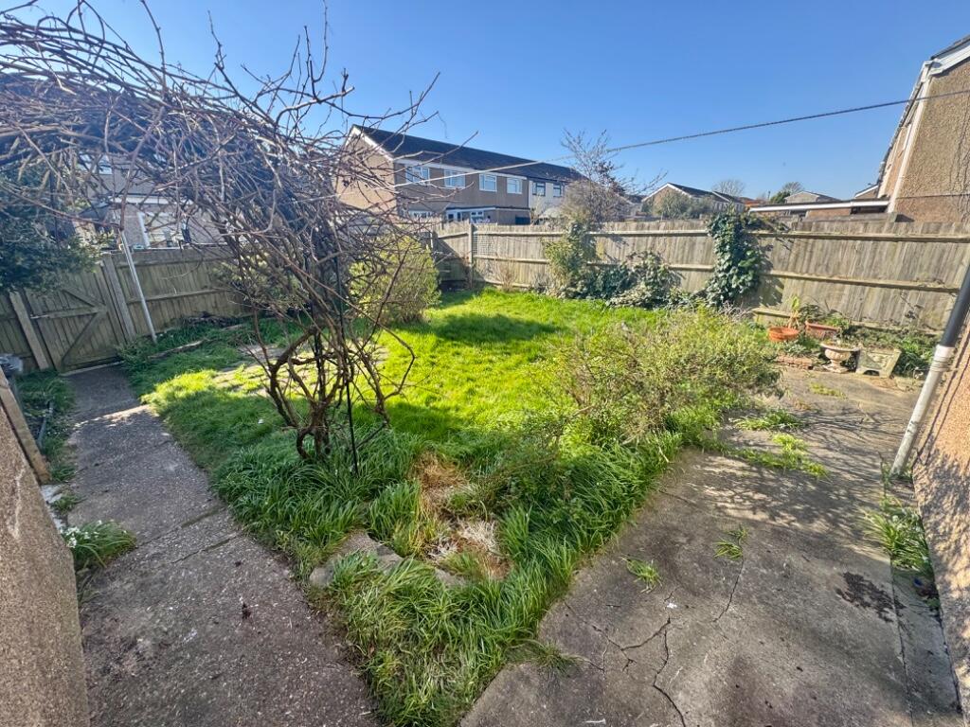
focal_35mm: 14
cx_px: 485
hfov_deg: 102.1
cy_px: 364
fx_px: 392
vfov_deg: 85.7
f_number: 2.2
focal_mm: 2.22
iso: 40
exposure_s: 1/346
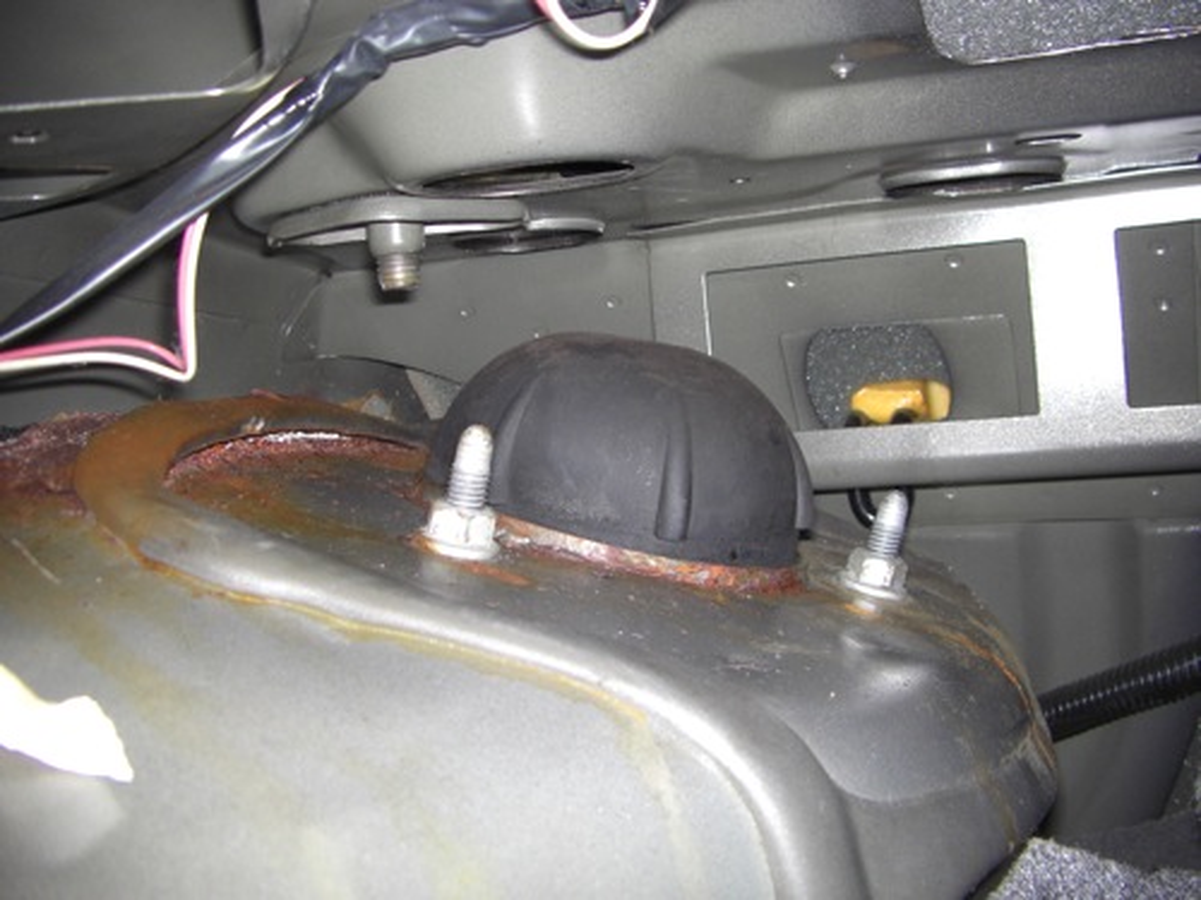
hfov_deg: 49.0
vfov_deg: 37.7
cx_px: 600
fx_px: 1318
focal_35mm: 38
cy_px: 450
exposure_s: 1/60
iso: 100
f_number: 3.4
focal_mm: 6.3
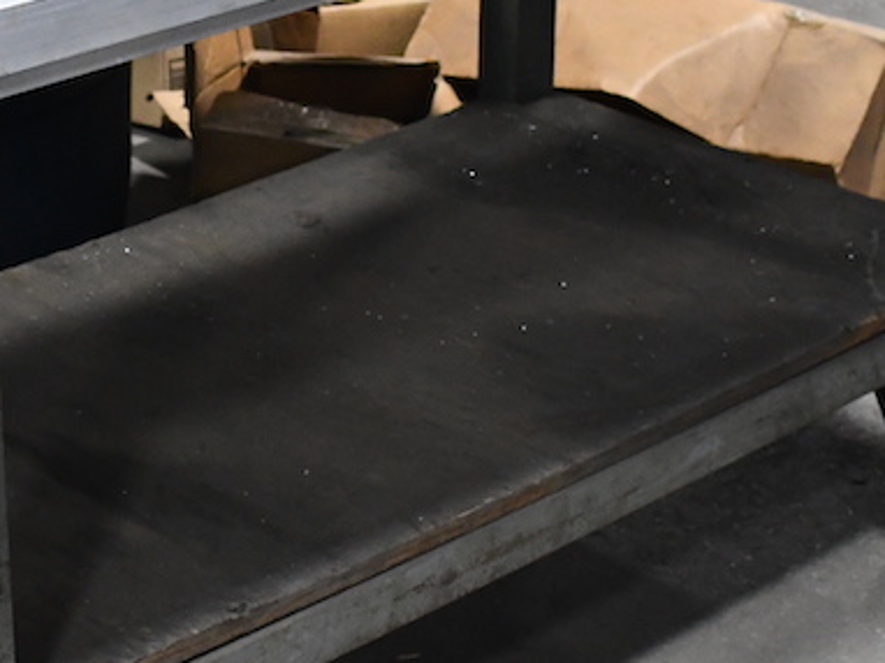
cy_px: 268
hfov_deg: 16.9
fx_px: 2964
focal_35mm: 116
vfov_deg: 12.8
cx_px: 259
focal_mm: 24
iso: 2500
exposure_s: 1/125
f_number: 4
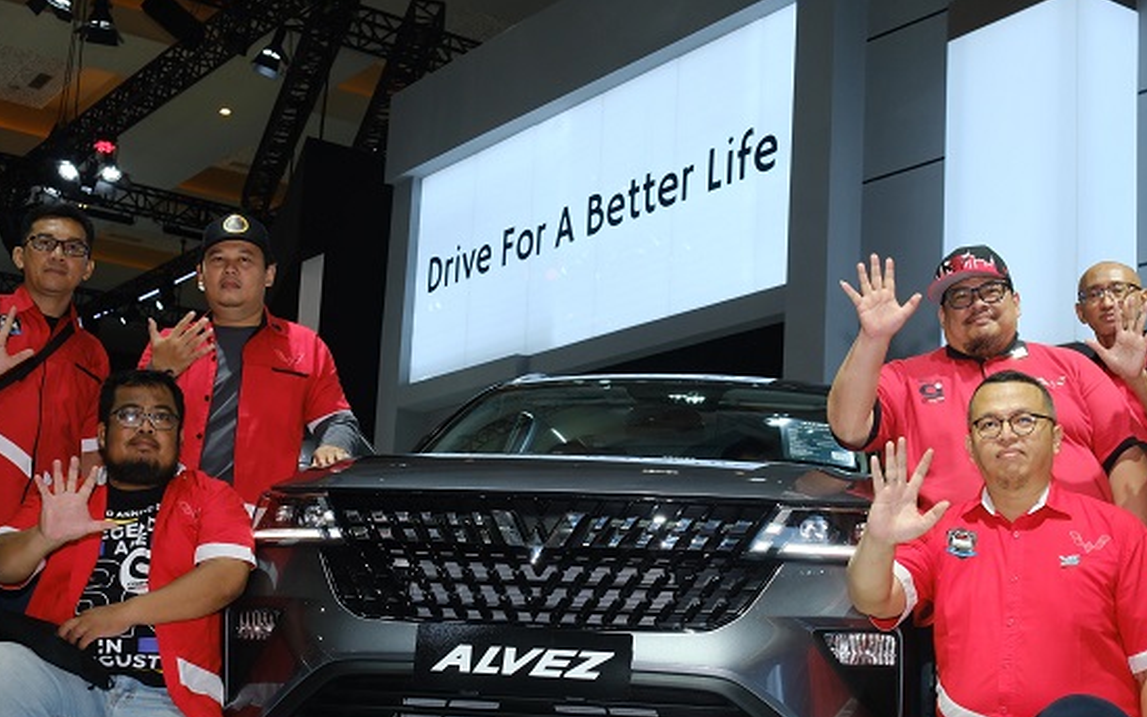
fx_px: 1625
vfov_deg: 24.8
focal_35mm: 52
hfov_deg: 38.8
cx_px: 639
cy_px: 469
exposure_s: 1/160
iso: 500
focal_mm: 23
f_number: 5
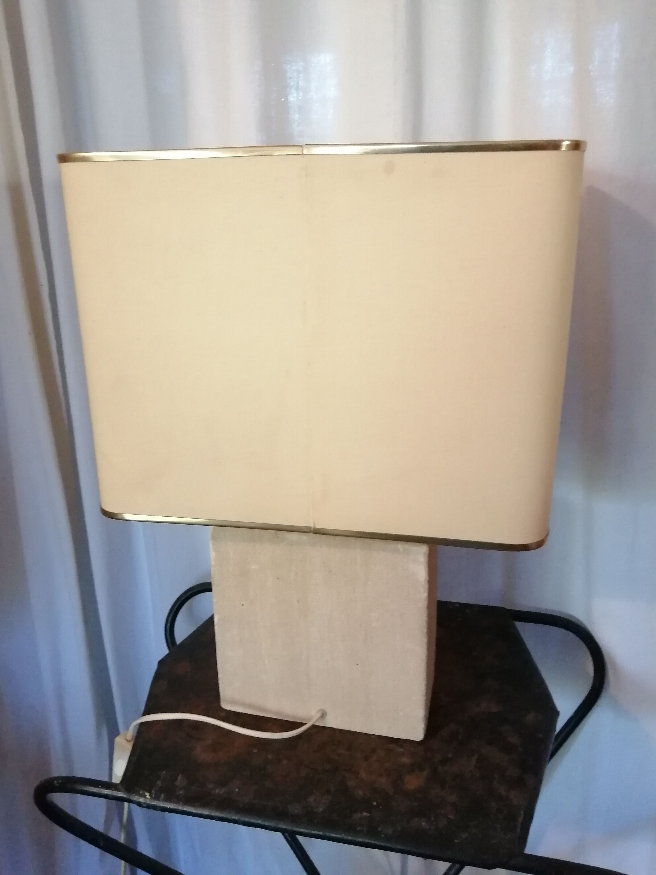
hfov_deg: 53.1
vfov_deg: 67.3
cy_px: 438
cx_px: 328
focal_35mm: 26
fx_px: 657
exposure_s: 1/20
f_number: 1.8
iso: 500
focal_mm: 3.46
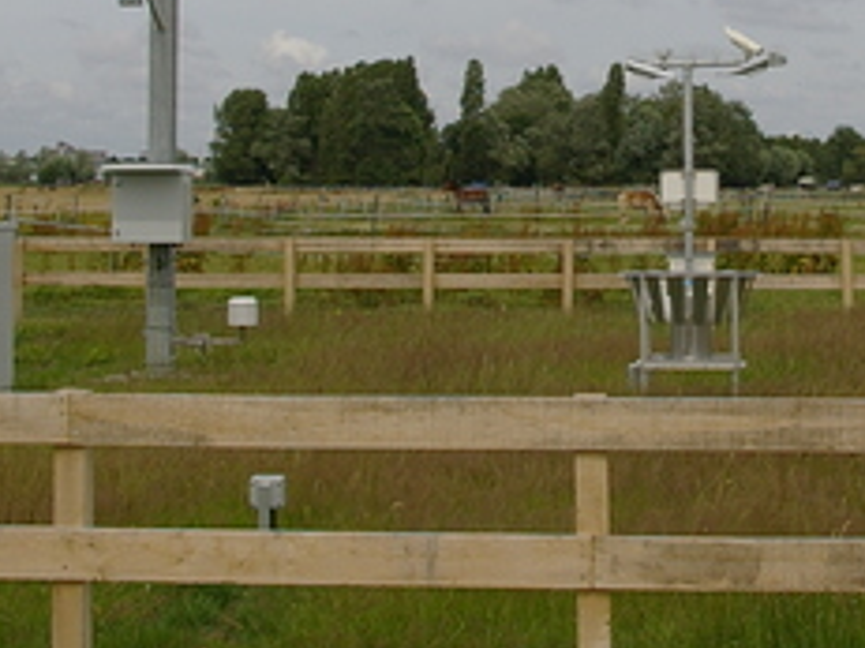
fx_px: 2462
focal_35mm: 99
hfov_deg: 19.8
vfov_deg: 14.8
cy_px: 7
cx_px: 595
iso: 200
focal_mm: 21
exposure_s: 1/750
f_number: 8
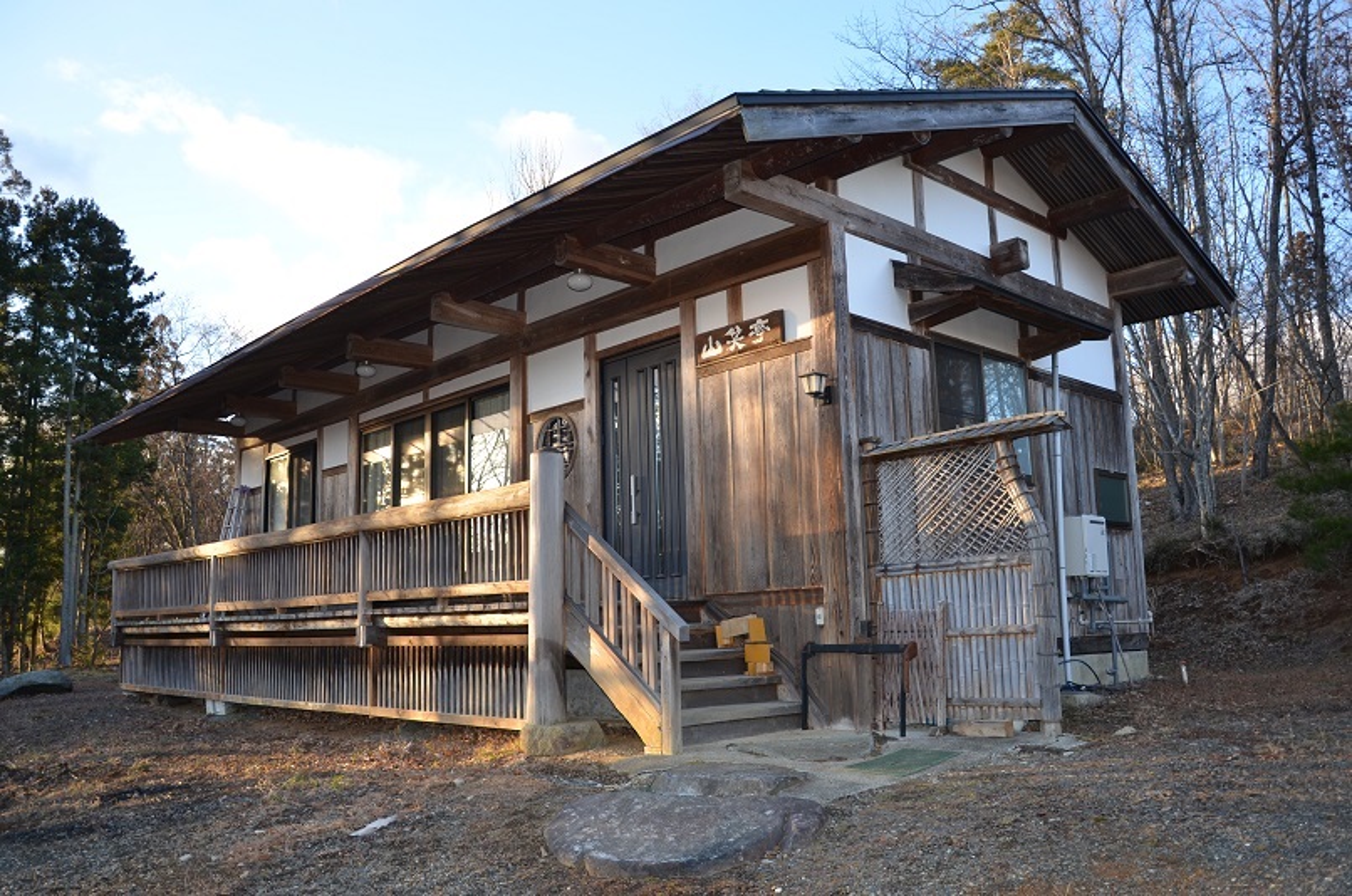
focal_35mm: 27
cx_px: 676
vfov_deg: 47.7
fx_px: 1012
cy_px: 448
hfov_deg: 67.5
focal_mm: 18
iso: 200
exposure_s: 1/200
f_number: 3.5
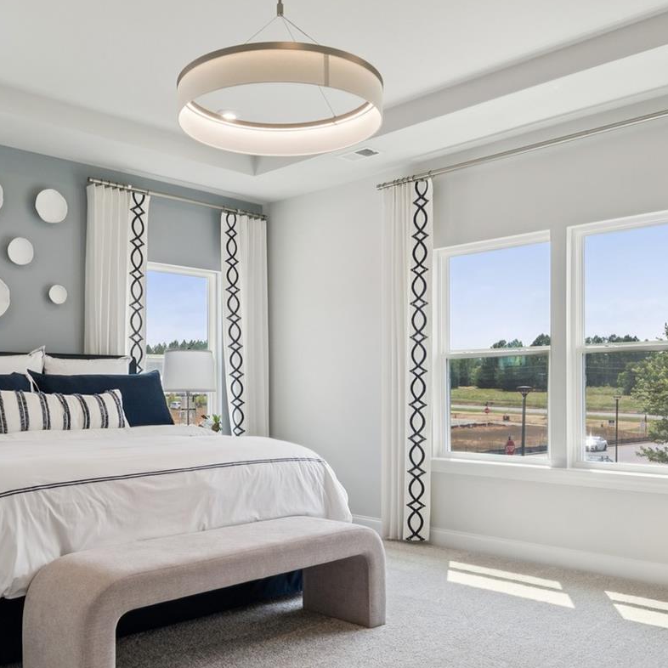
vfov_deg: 52.2
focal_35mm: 31
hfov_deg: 52.3
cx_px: 277
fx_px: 677
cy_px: 395
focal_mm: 14
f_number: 7.1
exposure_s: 1/60
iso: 160
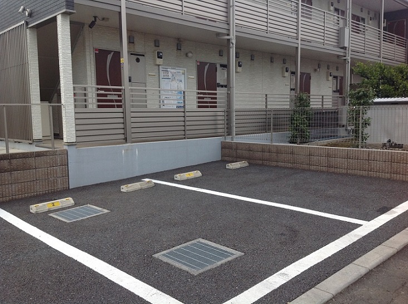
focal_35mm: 35
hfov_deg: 52.7
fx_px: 412
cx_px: 204
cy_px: 152
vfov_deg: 40.6
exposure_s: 1/570
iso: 50
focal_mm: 4.28
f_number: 2.4
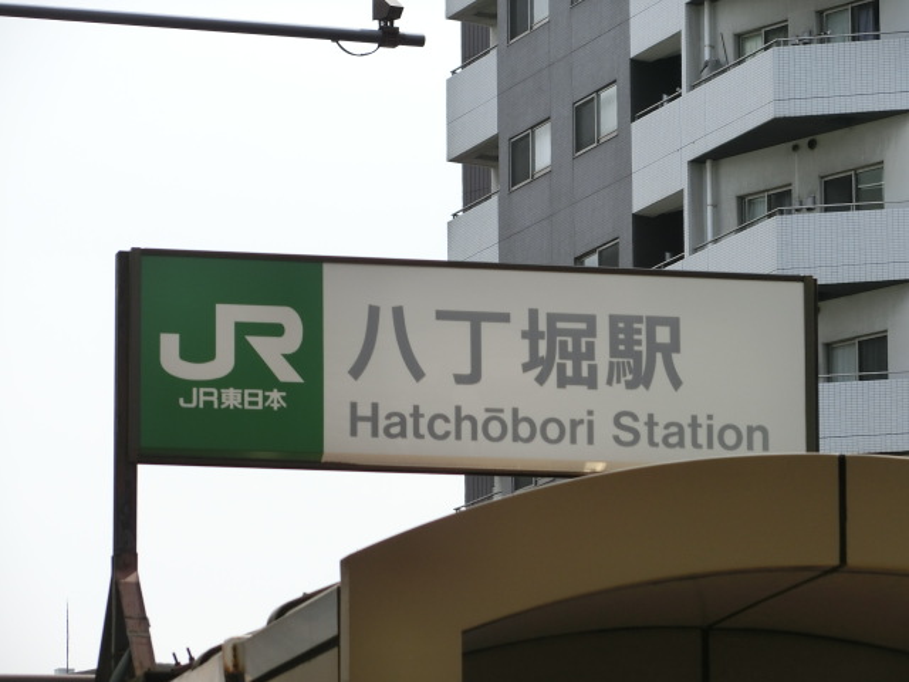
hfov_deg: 9.0
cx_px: 454
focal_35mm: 220
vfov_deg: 6.8
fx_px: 5777
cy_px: 341
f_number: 5.9
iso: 80
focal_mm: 39.3
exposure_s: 1/320
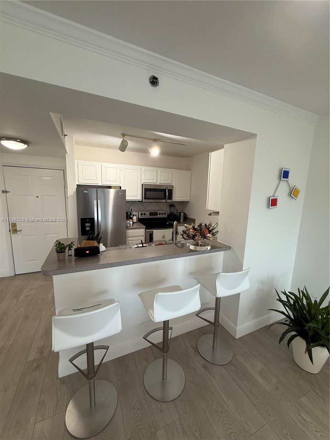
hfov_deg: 85.7
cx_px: 165
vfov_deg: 102.1
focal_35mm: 14
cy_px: 220
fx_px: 178
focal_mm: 2.22
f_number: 2.2
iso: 200
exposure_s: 1/60
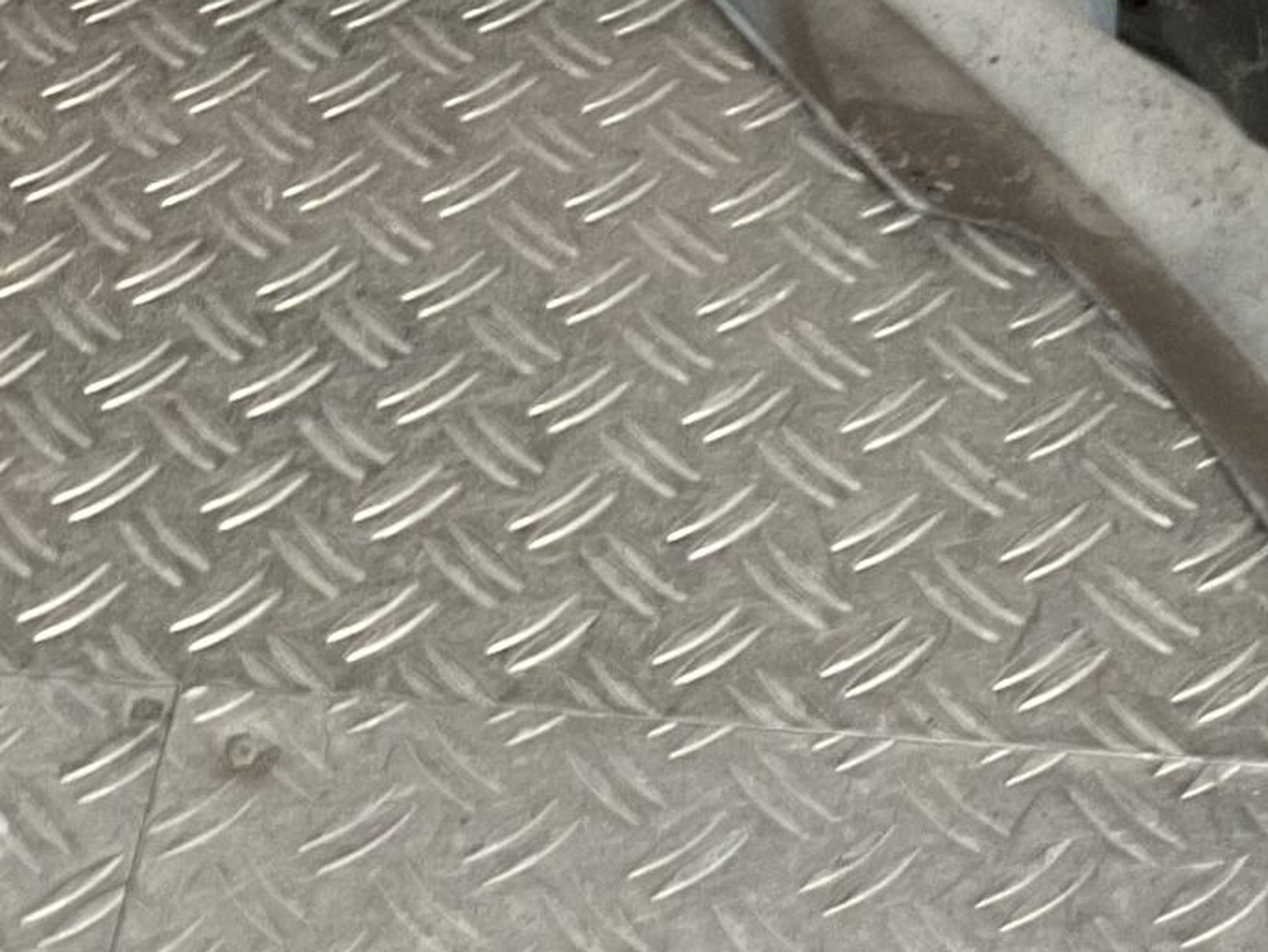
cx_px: 162
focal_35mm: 108
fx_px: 3958
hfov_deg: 18.0
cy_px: -371
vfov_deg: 13.1
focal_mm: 3
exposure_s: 1/50
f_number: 1.8
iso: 100
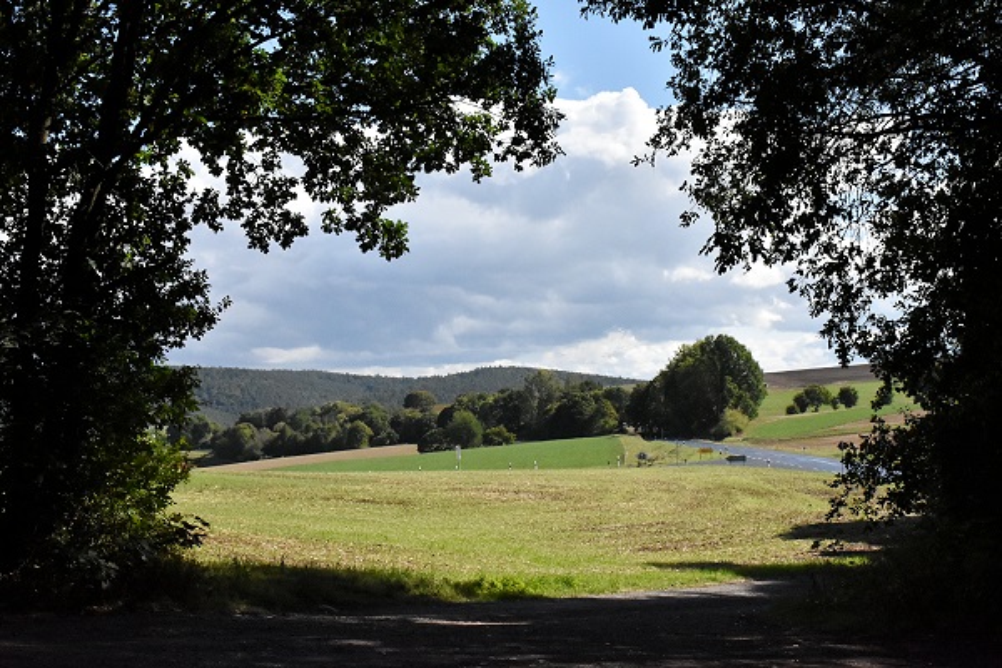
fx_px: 1336
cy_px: 334
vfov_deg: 28.1
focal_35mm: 48
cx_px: 501
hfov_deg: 41.1
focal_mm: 32
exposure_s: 1/8000
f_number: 11
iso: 2800
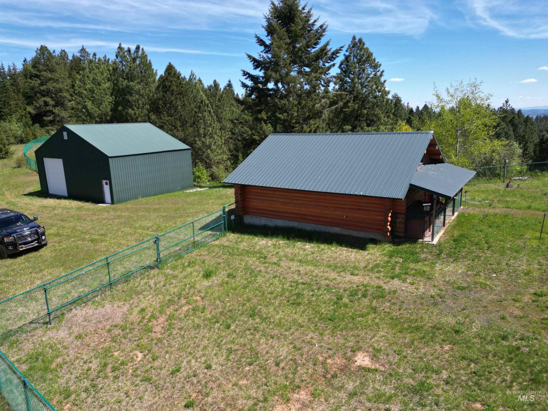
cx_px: 274
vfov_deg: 56.8
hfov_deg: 71.6
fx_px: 380
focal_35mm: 24
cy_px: 206
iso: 100
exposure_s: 1/2000
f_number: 1.7
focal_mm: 6.72
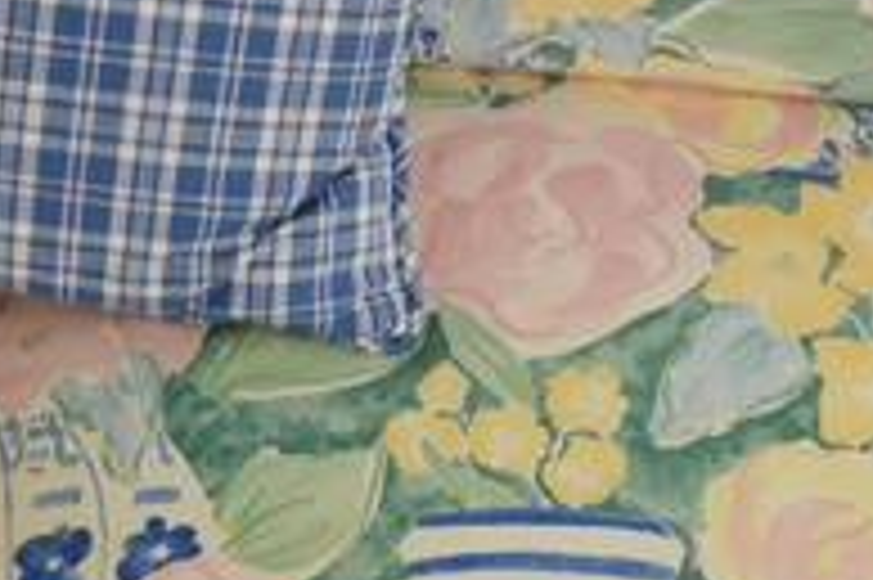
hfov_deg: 21.7
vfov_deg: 14.3
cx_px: 657
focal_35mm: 93
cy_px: 683
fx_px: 2253
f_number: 4
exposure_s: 1/60
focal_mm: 20
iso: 560
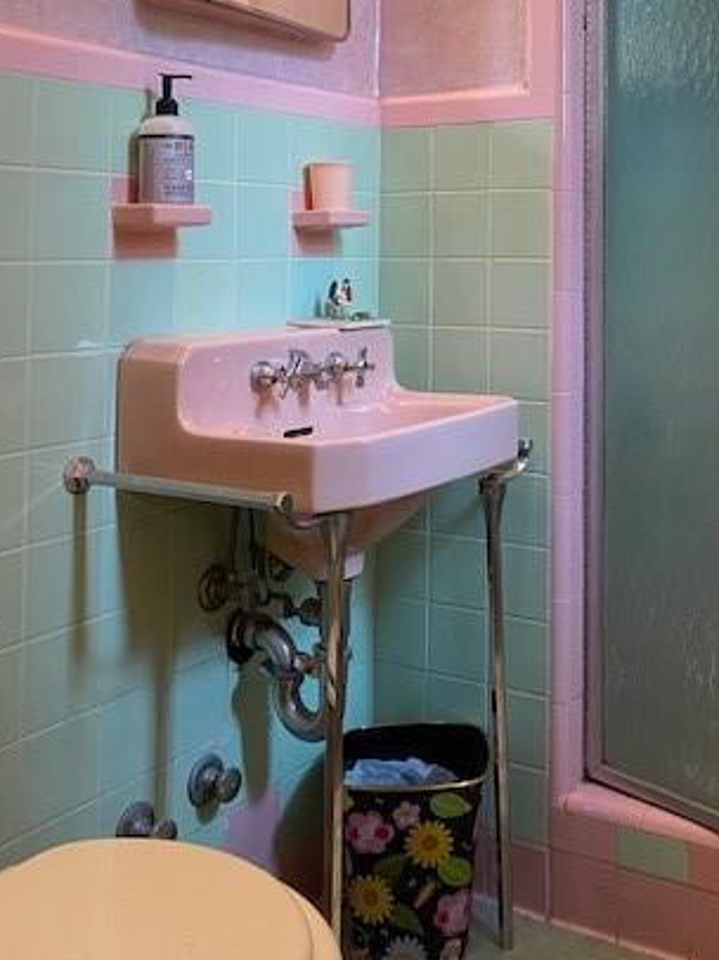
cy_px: 210
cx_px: 551
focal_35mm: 41
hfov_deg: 34.3
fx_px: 1137
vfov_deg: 43.9
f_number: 1.8
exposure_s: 1/60
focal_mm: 4.25
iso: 160
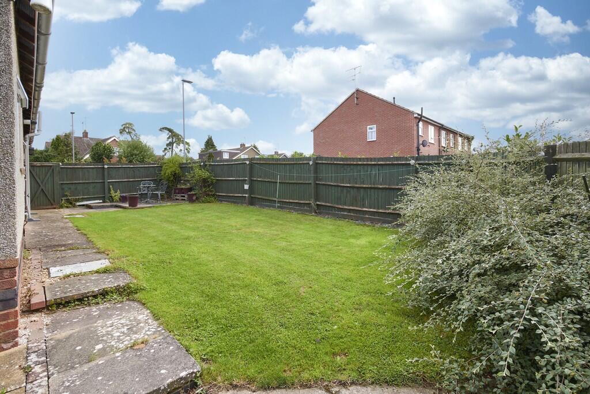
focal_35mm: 17
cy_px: 197
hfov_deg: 93.3
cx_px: 295
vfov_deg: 70.5
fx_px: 279
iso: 500
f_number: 8
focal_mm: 17
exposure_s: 1/640
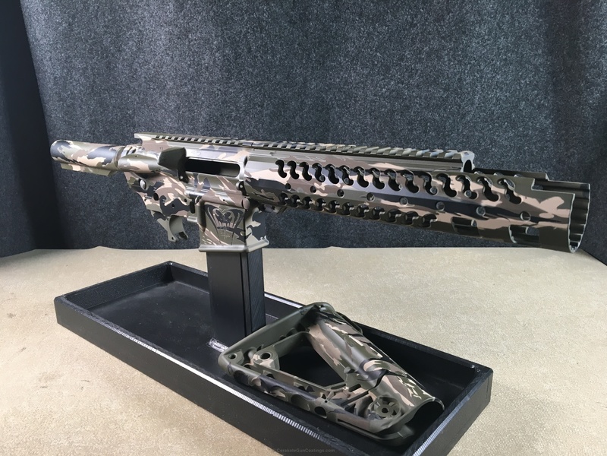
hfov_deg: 61.7
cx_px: 304
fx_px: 509
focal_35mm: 29
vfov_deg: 48.2
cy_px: 228
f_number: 2.2
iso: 25
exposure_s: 1/30
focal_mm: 4.15
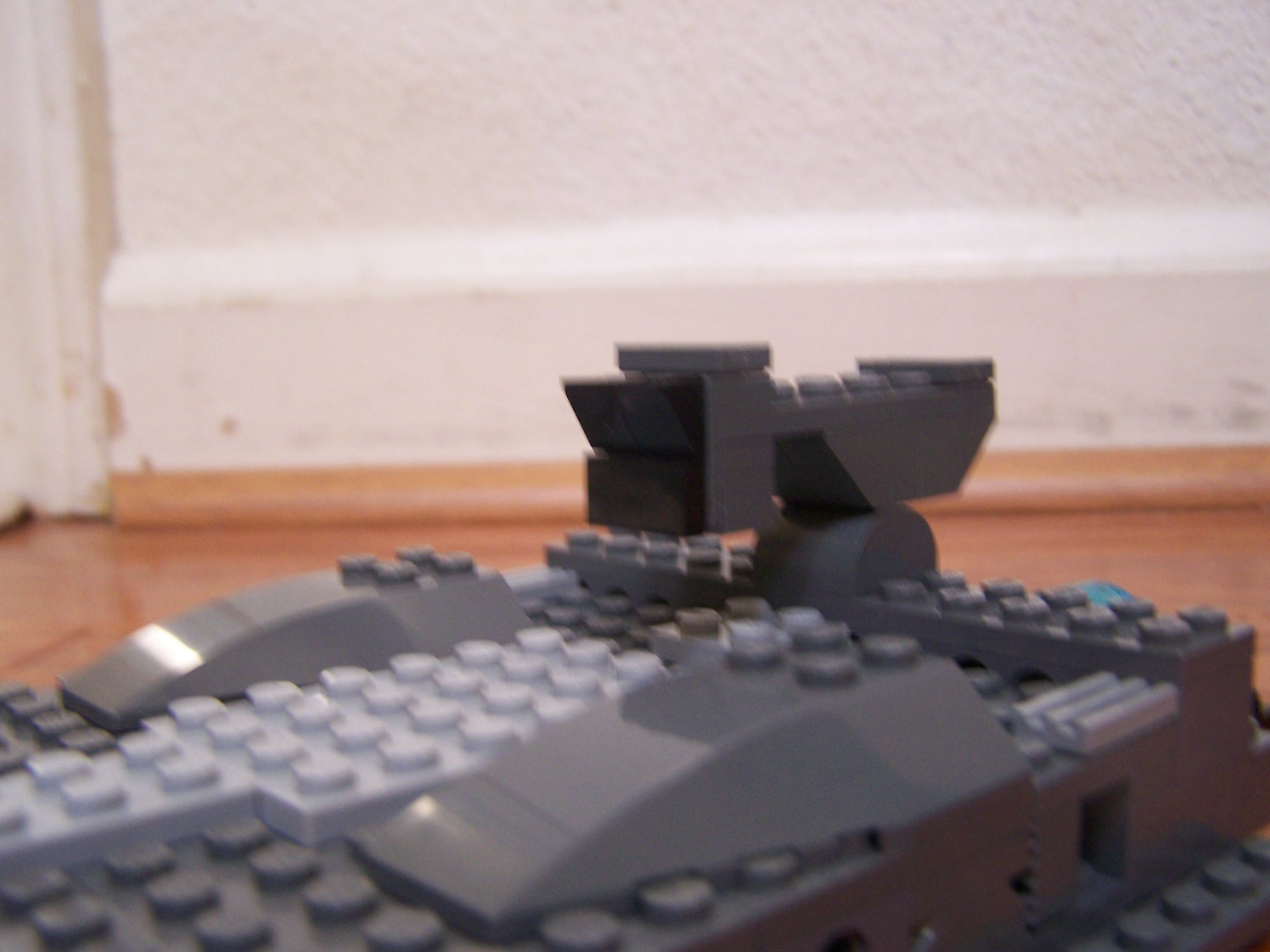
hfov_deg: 49.0
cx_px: 635
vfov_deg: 37.7
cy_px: 476
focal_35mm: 38
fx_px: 1394
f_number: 2.8
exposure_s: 1/15
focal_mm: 6.3
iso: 160
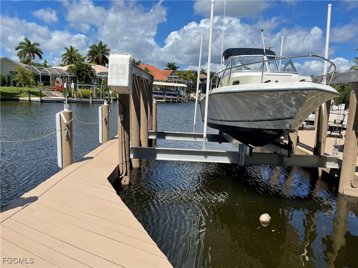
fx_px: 269
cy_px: 134
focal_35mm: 26
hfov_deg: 67.3
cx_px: 179
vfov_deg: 53.1
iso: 32
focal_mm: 4.2
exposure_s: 1/4464
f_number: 1.6
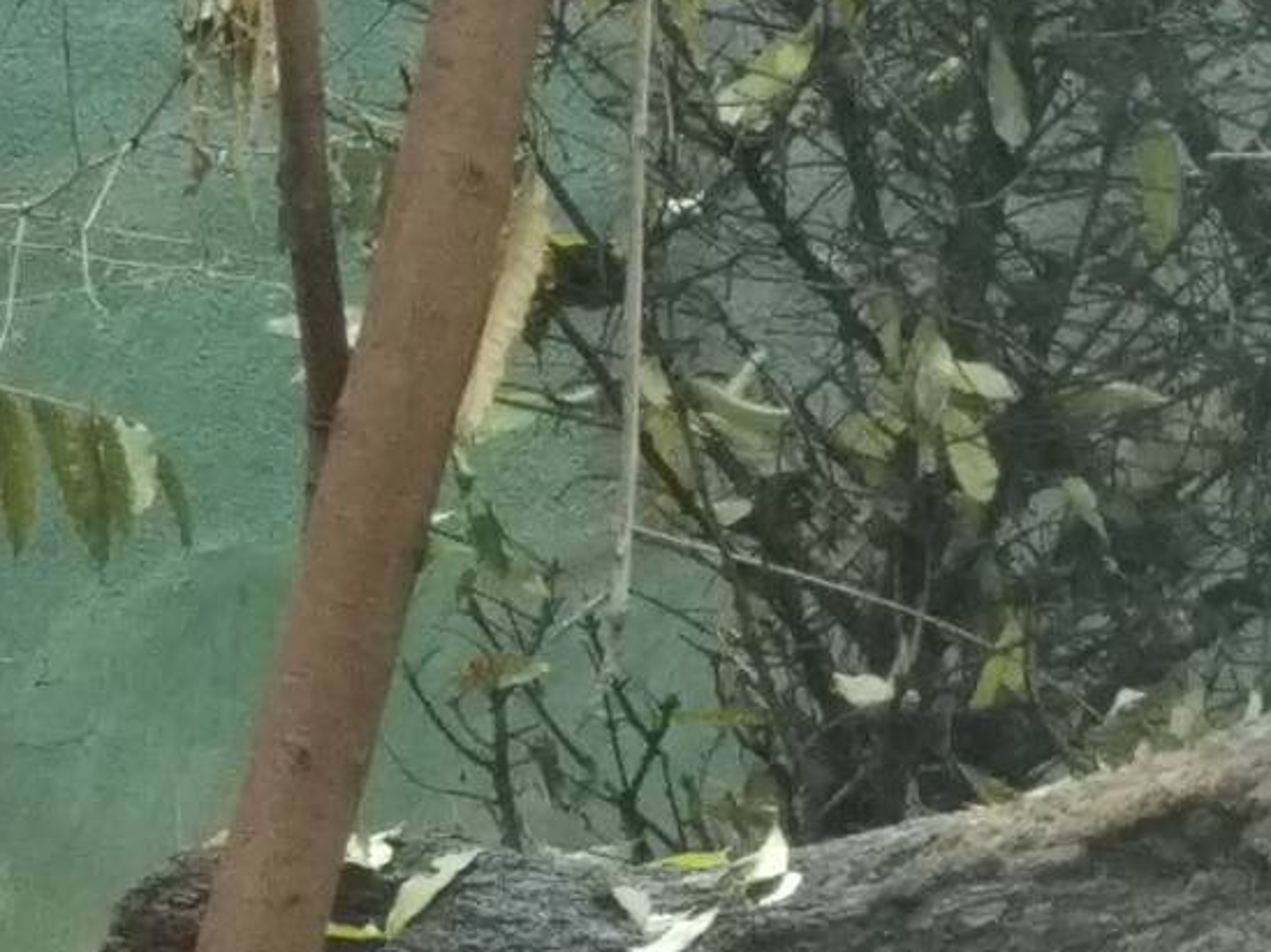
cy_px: 598
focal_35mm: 70
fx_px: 2569
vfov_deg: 20.9
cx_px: -357
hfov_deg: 24.5
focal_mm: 4.12
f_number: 2
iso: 463
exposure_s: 1/33
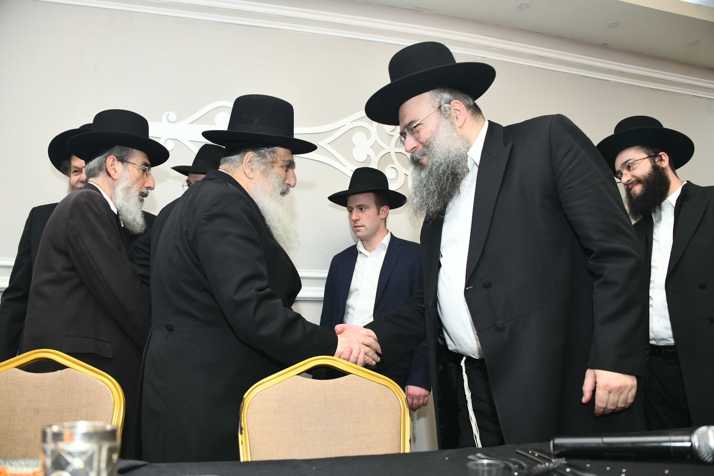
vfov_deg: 46.4
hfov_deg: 65.5
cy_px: 238
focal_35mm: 28
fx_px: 555
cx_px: 357
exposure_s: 1/100
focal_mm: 28
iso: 800
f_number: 5.6
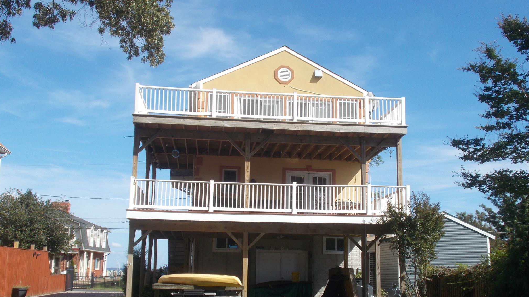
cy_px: 167
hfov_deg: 47.4
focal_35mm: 43
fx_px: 603
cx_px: 264
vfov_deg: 27.7
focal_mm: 6.9
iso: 80
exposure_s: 1/100
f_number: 9.8
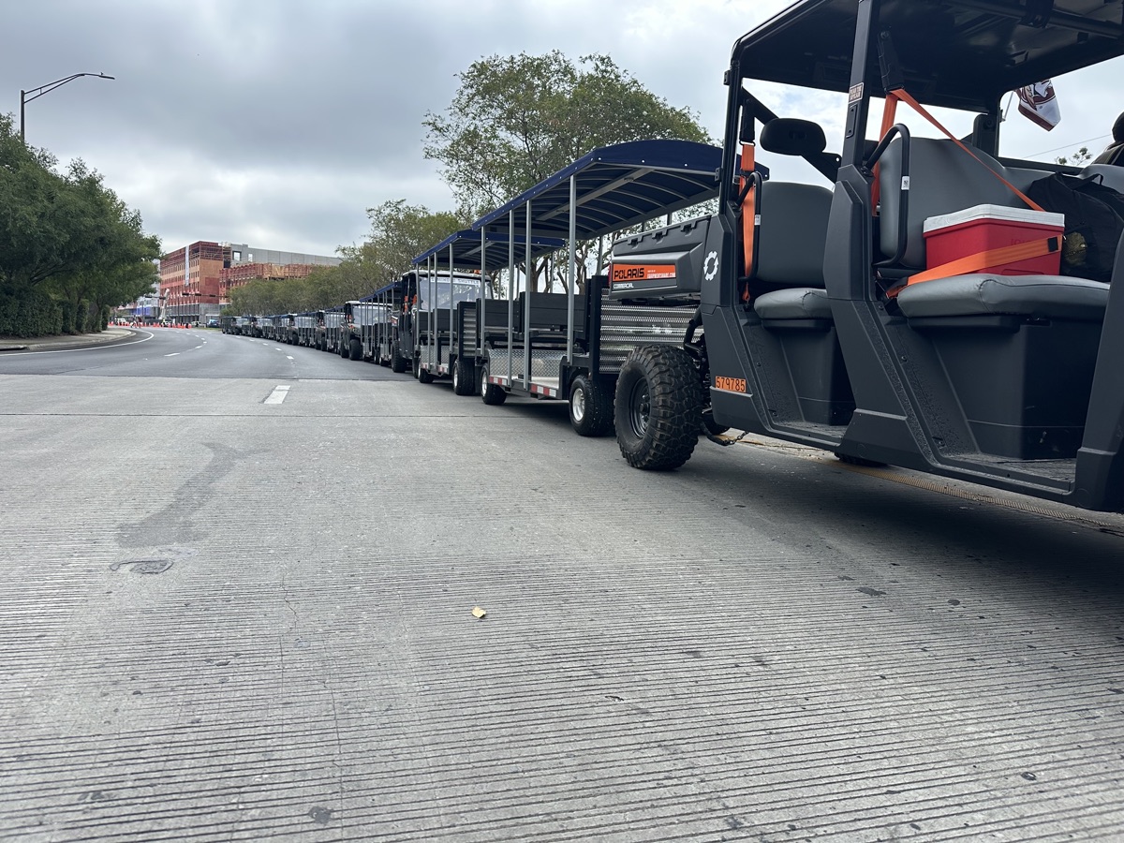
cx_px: 562
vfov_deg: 56.8
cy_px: 422
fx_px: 779
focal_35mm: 24
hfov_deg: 71.6
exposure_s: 1/2299
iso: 80
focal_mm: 6.86
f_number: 1.78
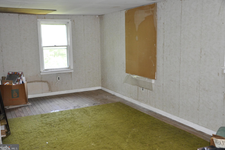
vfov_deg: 35.8
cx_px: 110
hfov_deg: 51.9
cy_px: 75
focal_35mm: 37
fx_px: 231
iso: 800
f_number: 3.8
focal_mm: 24
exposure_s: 1/60
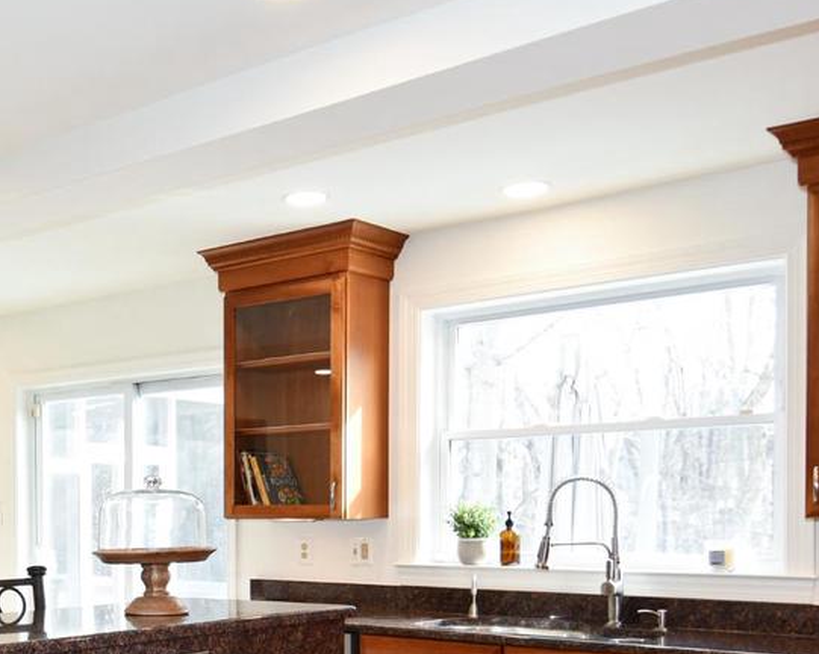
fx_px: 1090
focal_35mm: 45
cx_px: 71
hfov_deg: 38.2
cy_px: 586
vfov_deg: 31.8
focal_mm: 12
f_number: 4
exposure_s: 1/60
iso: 220
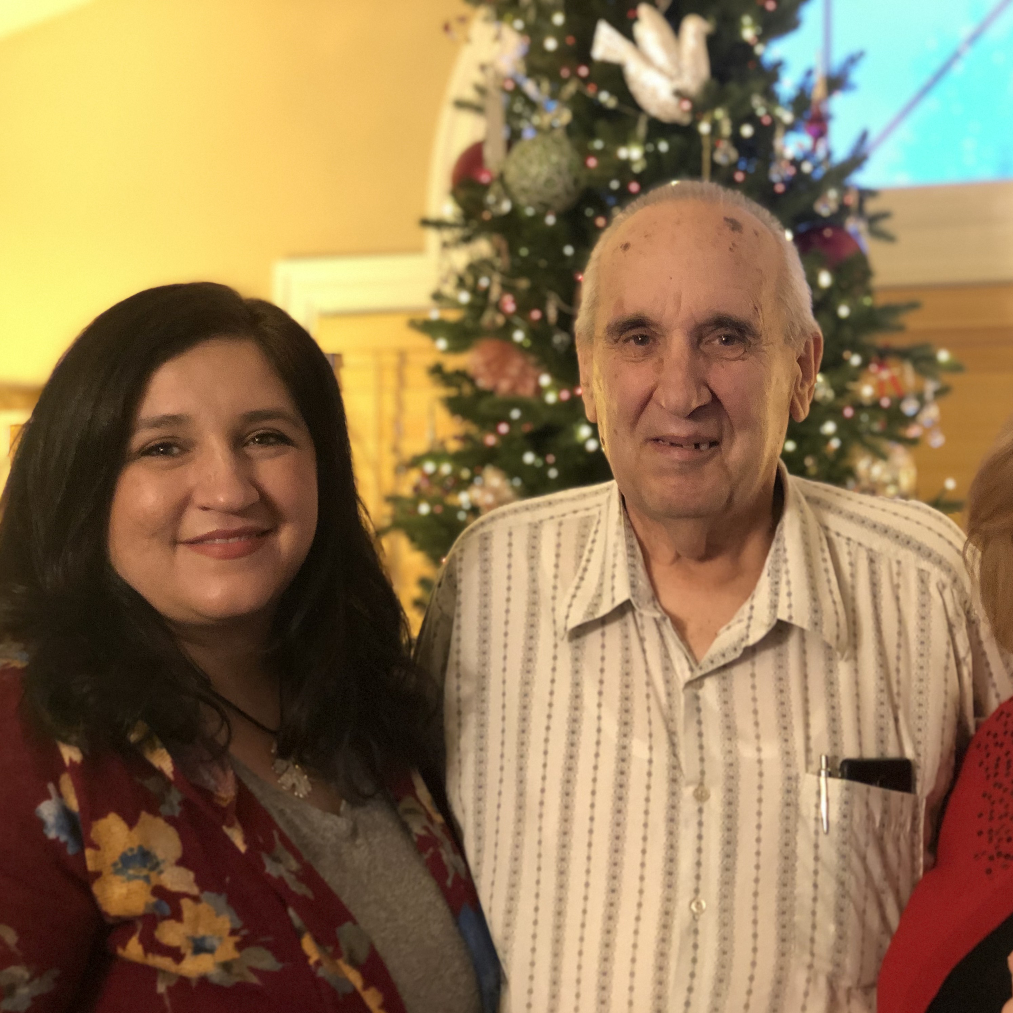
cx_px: 662
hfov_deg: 27.6
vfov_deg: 27.7
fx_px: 2053
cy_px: 510
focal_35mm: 62
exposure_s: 1/8
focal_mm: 6
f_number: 2.4
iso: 200
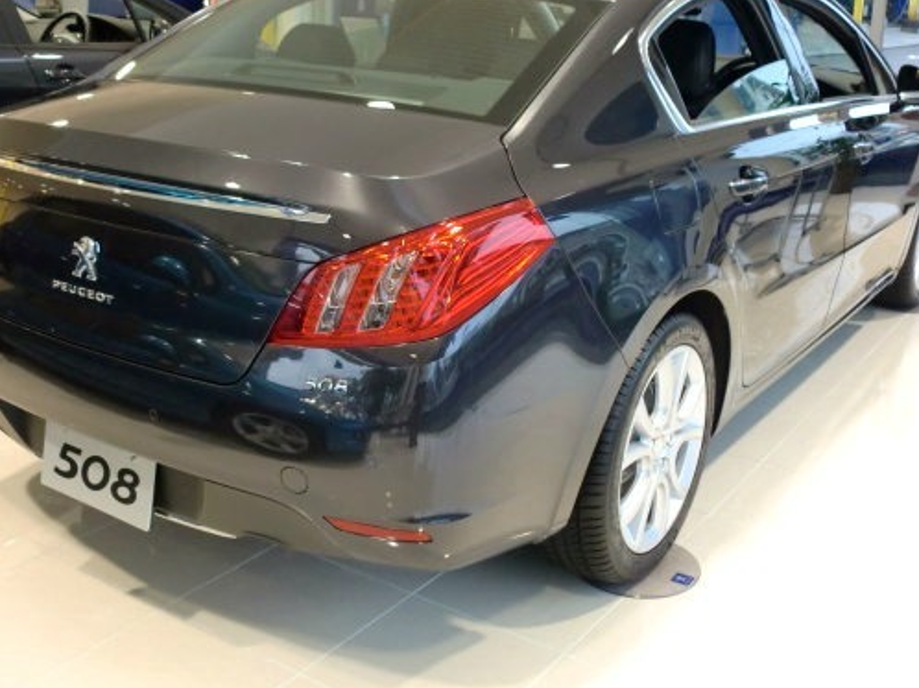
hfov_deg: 42.0
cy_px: 279
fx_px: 1194
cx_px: 413
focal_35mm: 45
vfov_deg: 32.1
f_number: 3.1
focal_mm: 6.3
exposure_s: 1/60
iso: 320
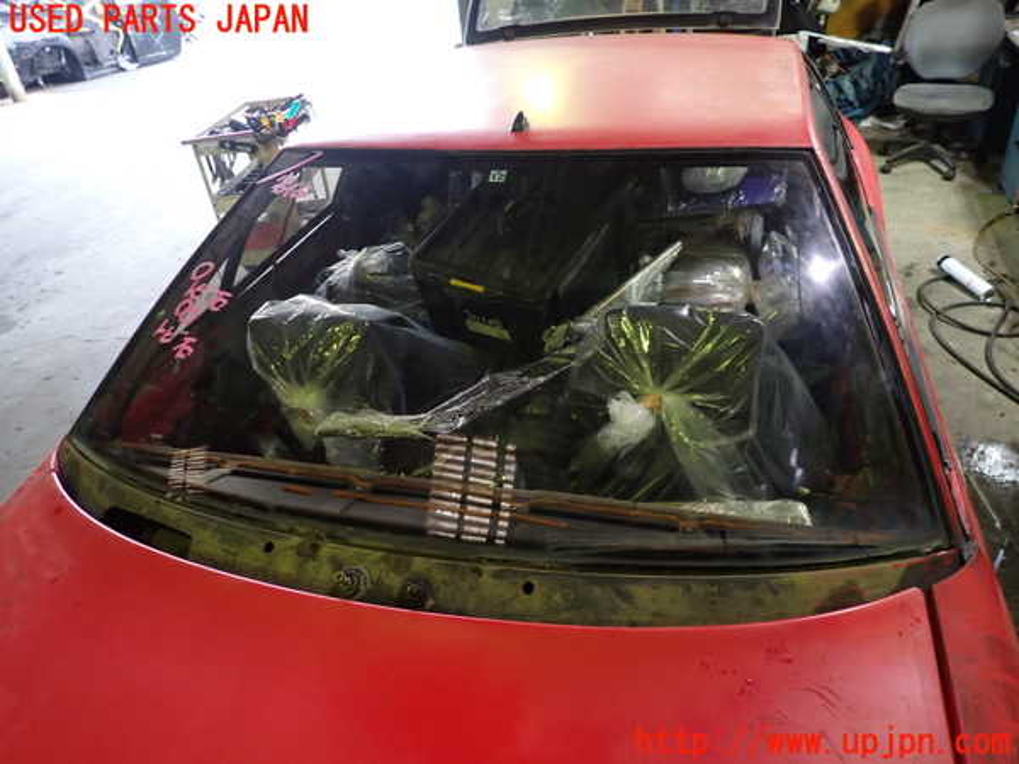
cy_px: 382
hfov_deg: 69.4
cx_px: 510
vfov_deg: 54.9
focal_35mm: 25
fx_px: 736
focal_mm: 4.5
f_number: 2
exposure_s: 1/30
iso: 320
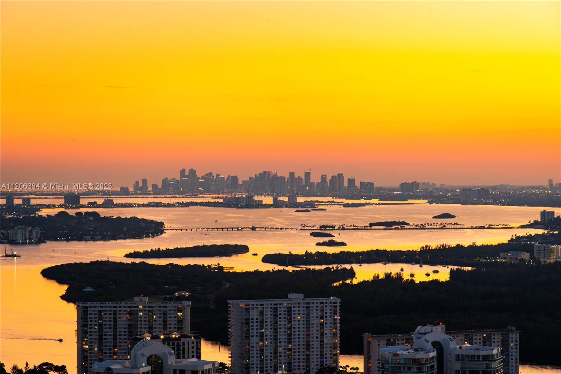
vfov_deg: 11.4
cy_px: 187
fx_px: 1870
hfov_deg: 17.1
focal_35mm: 120
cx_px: 280
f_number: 10
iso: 800
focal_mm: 120
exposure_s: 1/13
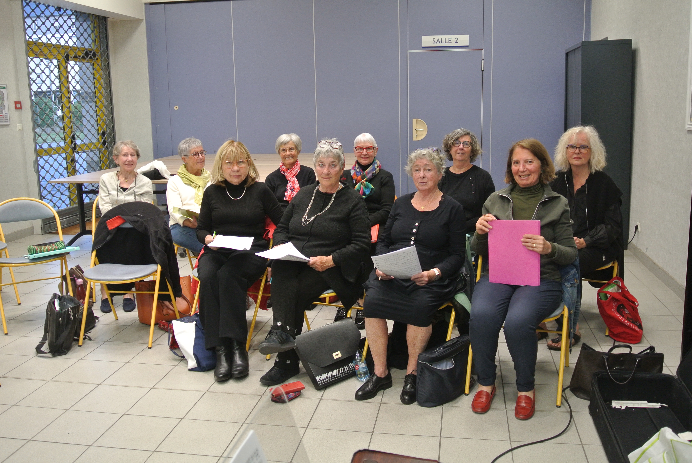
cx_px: 346
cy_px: 232
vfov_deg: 38.0
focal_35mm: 35
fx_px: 674
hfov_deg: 54.4
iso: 400
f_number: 4
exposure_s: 1/30
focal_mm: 13.1
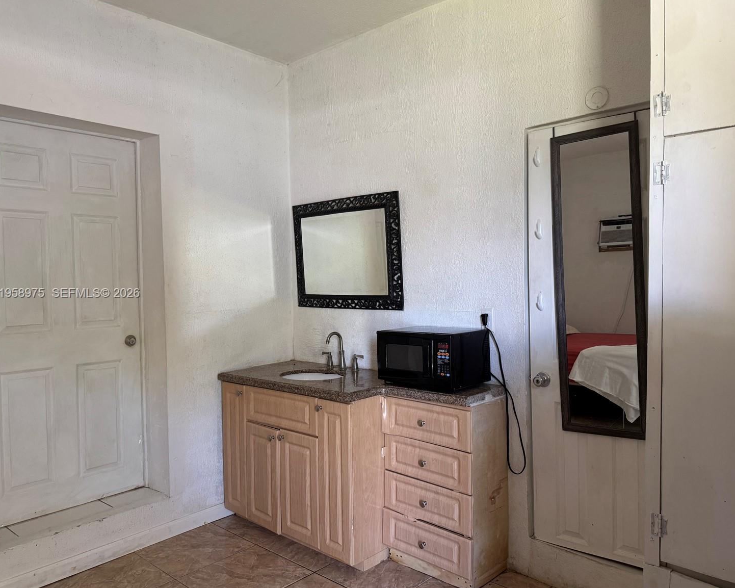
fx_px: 565
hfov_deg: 66.0
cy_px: 294
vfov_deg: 54.9
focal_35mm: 26
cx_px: 389
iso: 200
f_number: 1.78
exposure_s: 1/85
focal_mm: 6.76
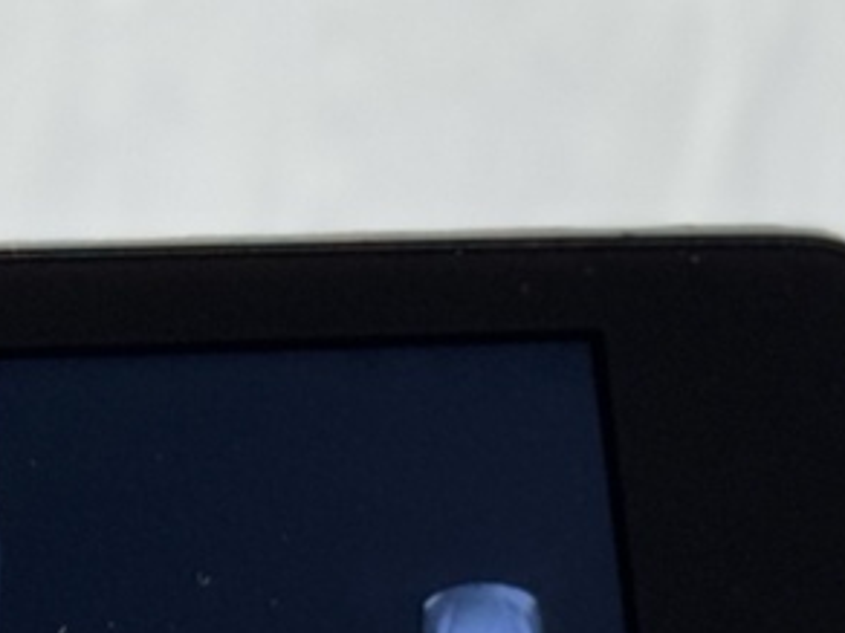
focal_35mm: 237
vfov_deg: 6.2
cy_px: 931
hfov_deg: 8.3
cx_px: 286
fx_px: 5785
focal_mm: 6.76
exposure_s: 1/50
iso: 80
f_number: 1.78
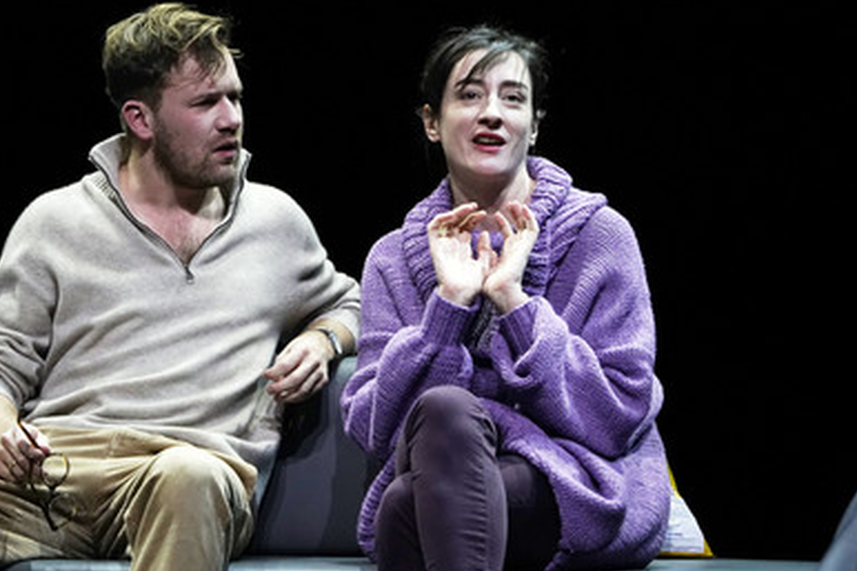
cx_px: 379
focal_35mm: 361
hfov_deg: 5.7
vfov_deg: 3.8
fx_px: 8590
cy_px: 304
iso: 4000
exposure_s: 1/160
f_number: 6.3
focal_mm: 309
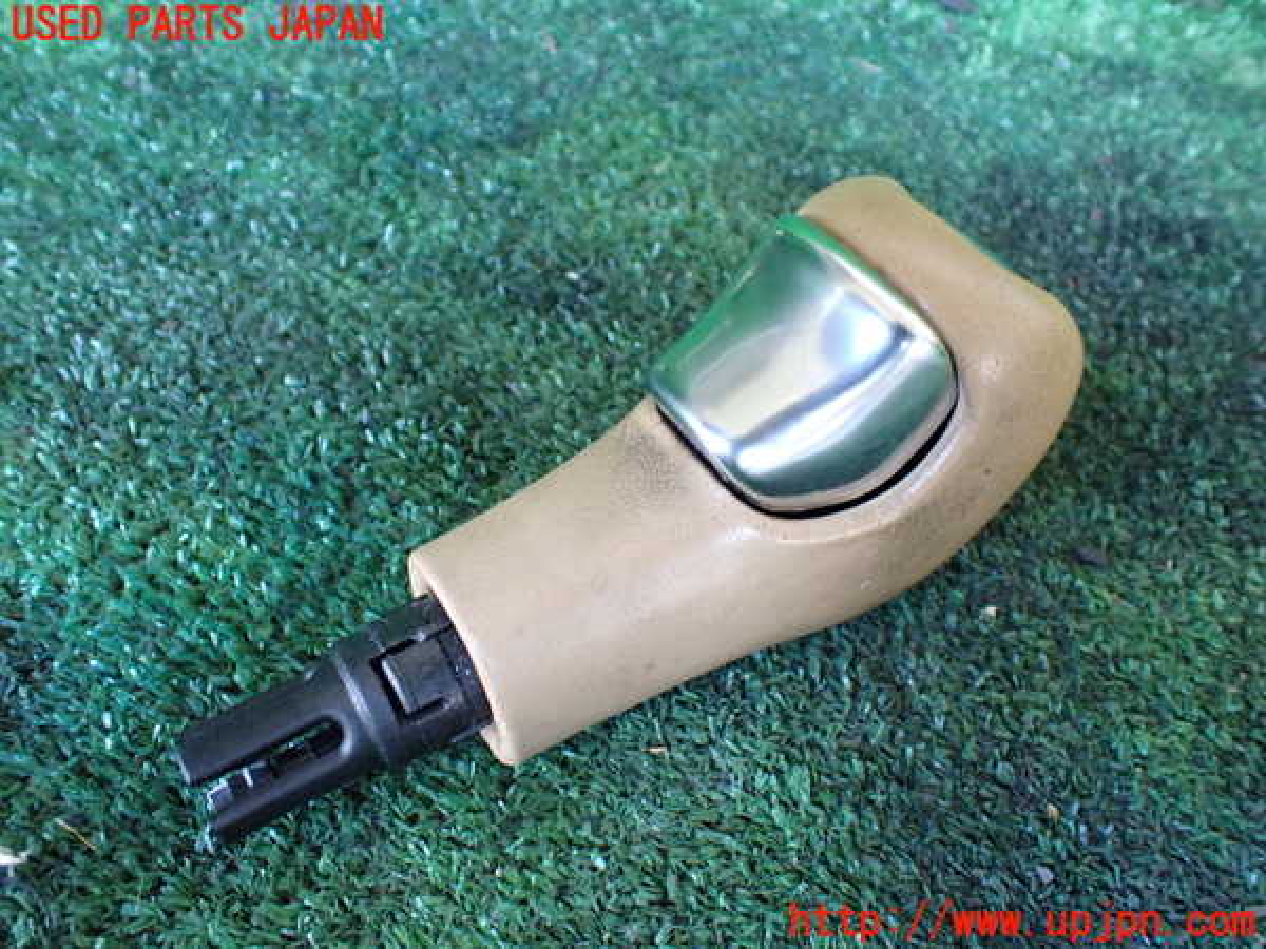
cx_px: 633
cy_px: 474
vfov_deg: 46.8
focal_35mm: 30
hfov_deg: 60.0
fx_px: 1097
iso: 800
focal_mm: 5.4
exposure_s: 1/100
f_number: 2.3
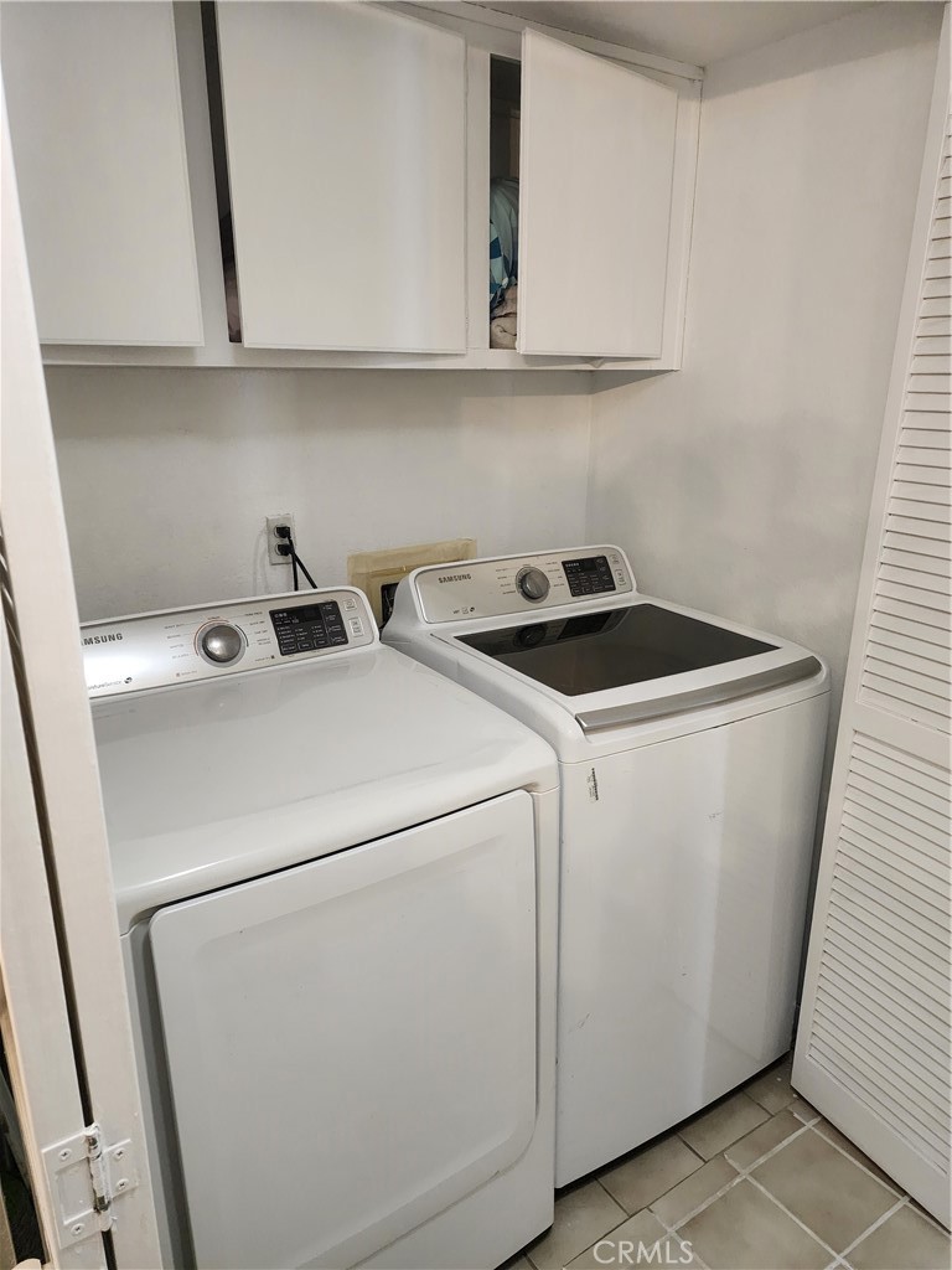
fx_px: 843
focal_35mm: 23
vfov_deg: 73.9
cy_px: 635
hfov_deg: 58.9
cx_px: 476
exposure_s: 1/120
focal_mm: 6.4
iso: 1000
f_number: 1.8
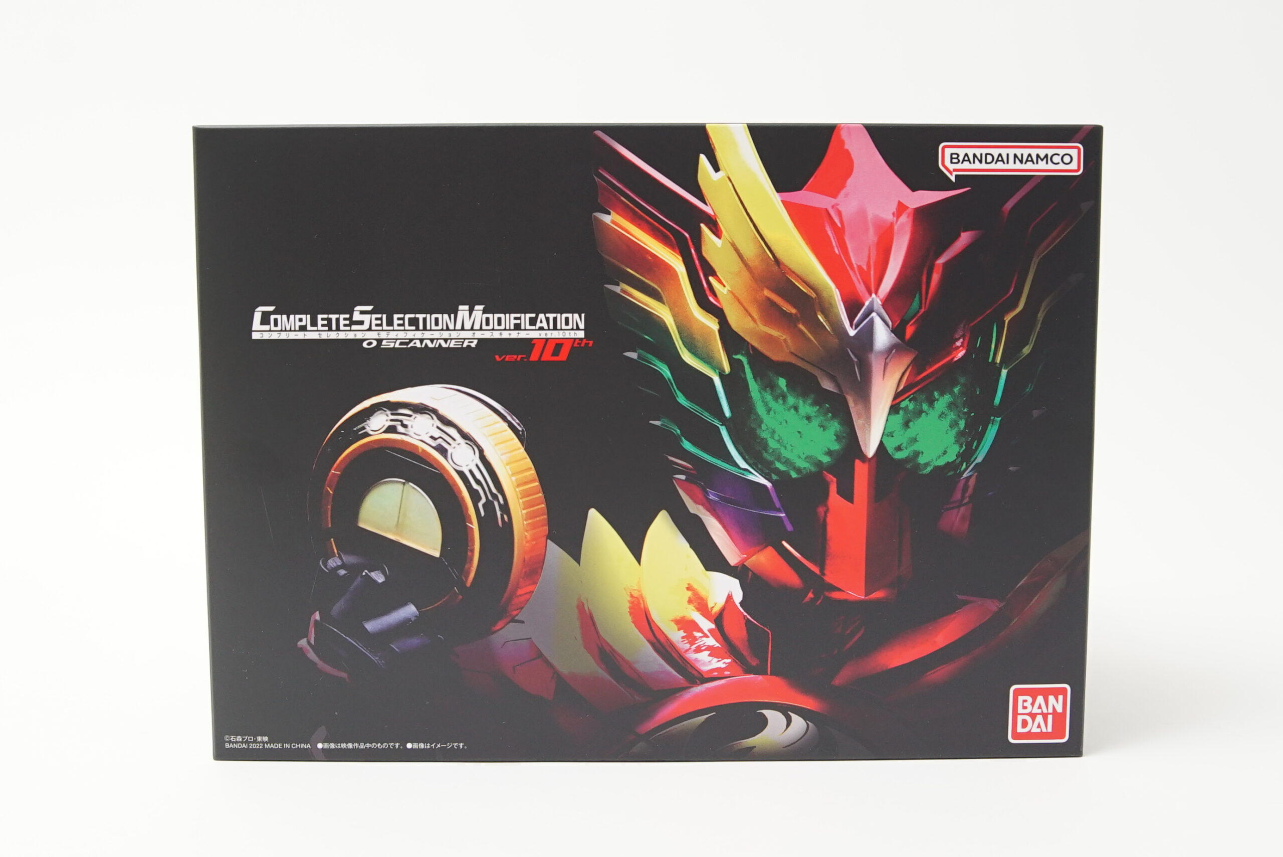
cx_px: 642
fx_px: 1497
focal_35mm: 42
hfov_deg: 46.4
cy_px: 428
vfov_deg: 31.9
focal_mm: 28
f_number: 5.6
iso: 1000
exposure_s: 1/40
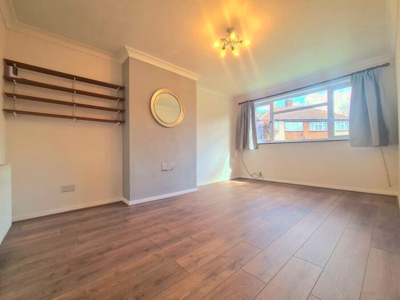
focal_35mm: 13
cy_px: 150
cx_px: 200
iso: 64
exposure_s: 1/101
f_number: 2.2
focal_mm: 2.22
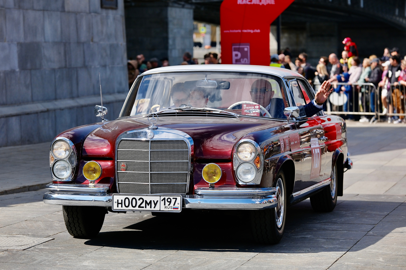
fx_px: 1274
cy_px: 135
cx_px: 203
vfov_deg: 12.1
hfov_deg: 18.1
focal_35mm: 113
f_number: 3.2
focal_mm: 75
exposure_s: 1/3500
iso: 160
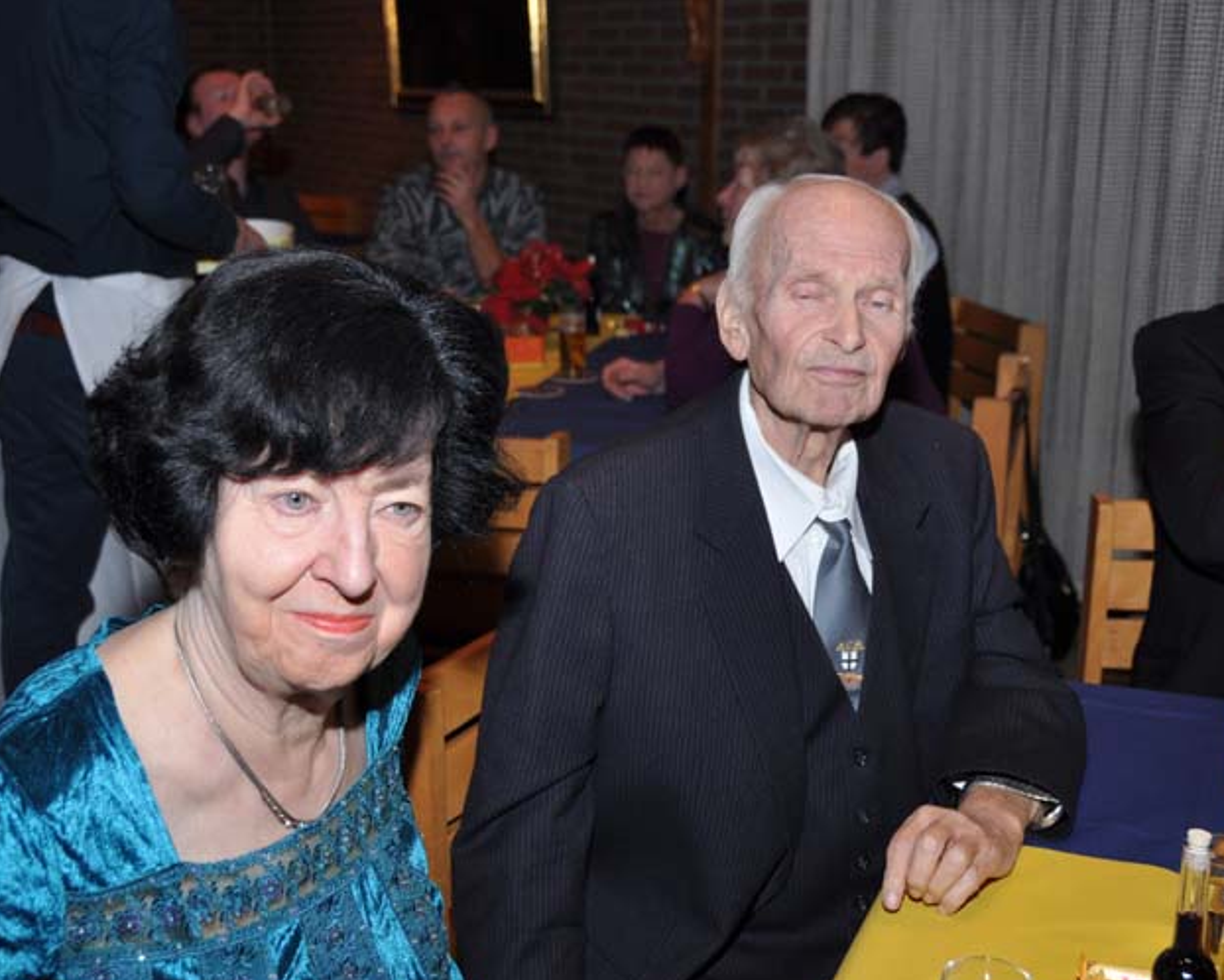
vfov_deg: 32.1
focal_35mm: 47
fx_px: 1703
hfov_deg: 39.5
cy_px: 521
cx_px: 645
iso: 220
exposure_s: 1/60
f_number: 4
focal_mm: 26
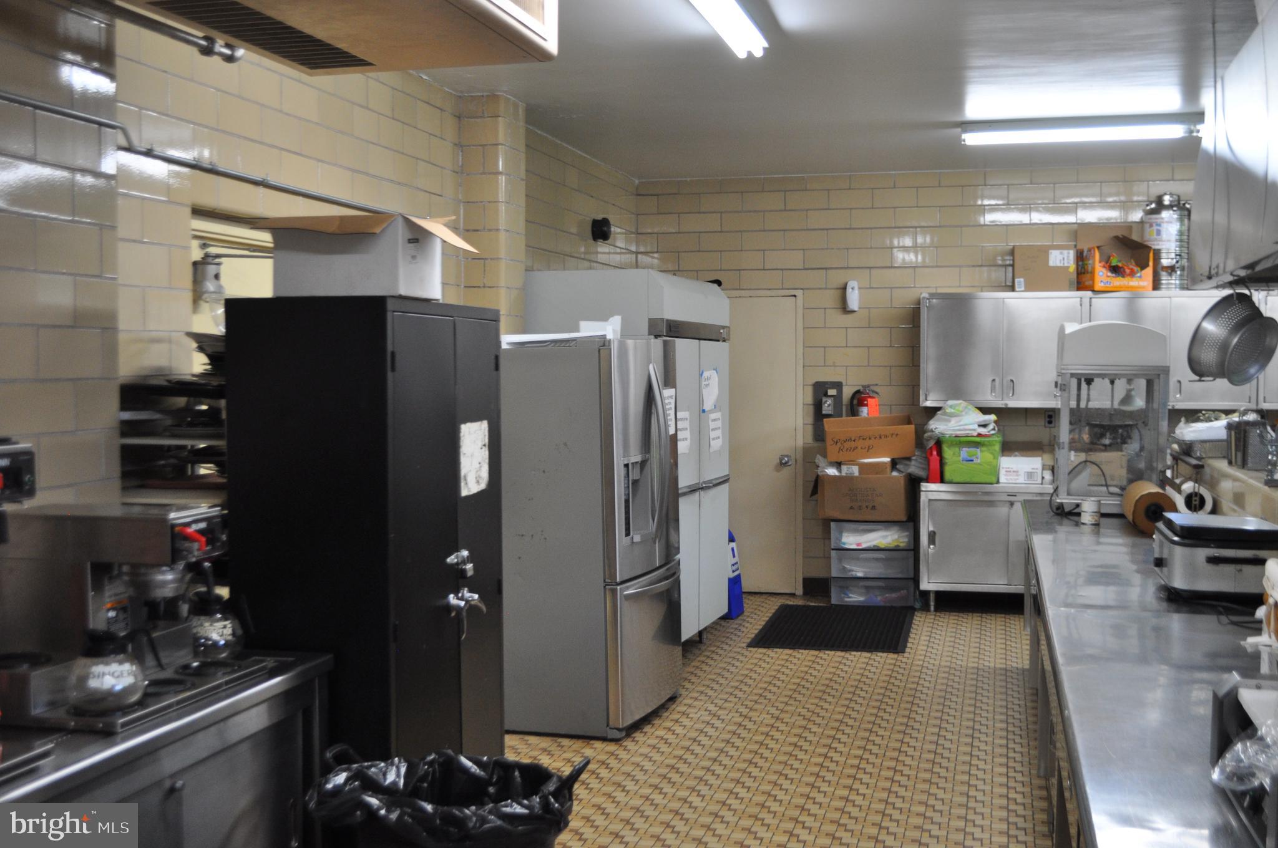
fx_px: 1383
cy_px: 424
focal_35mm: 39
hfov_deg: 49.6
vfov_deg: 34.1
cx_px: 639
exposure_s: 1/60
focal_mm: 26
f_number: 4.2
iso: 720
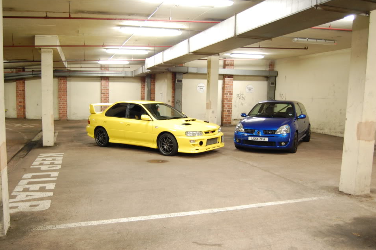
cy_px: 132
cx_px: 176
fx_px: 303
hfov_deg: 63.6
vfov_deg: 44.9
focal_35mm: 29
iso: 800
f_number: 3.5
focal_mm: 18
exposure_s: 1/25
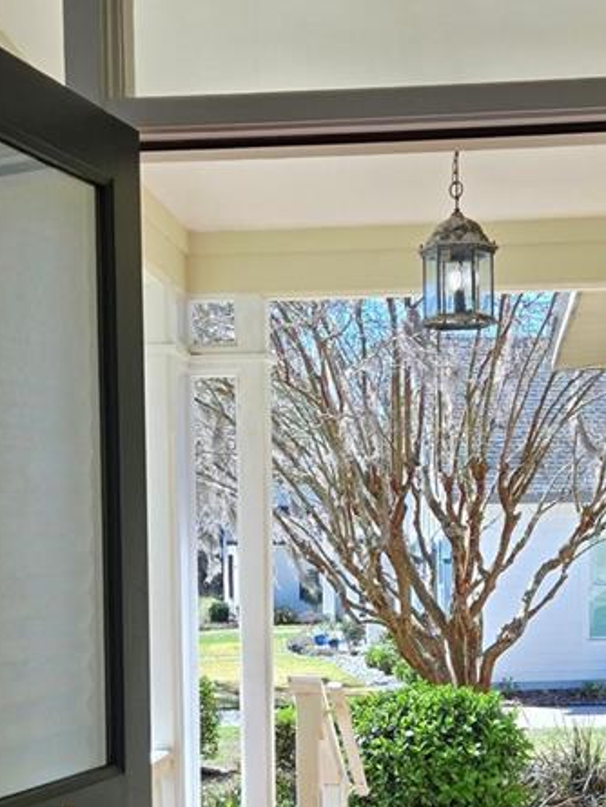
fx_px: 1446
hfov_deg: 23.6
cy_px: 595
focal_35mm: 62
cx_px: 339
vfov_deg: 30.7
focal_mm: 5.4
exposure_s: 1/1410
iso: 80
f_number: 1.8
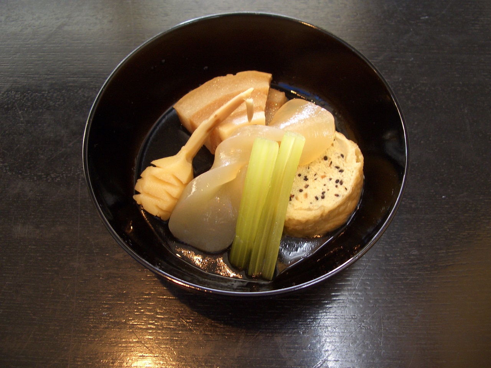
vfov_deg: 40.7
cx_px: 246
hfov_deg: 52.6
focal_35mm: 35
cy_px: 184
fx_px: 496
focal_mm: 5.8
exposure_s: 1/8
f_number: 2.6
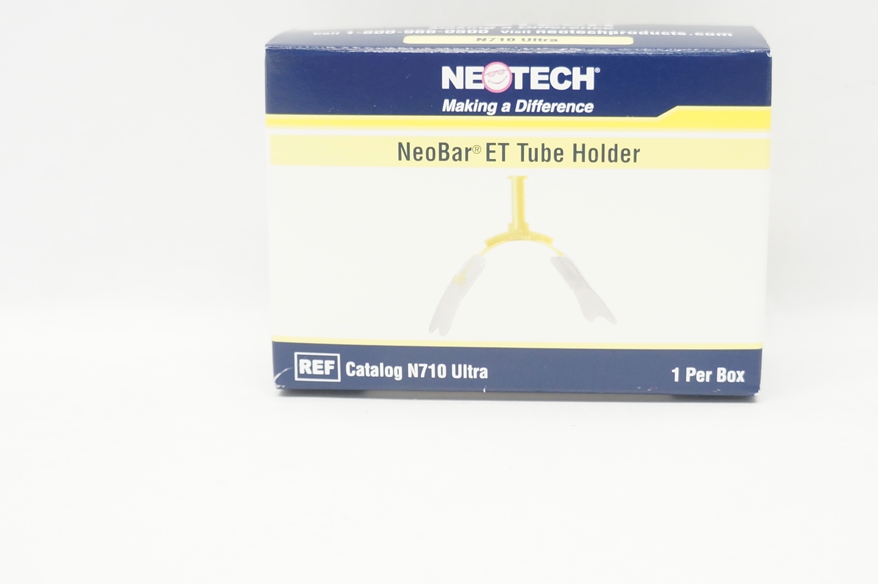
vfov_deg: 24.1
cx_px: 535
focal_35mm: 56
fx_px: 1364
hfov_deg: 35.5
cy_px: 231
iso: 400
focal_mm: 18
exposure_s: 1/80
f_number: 3.5
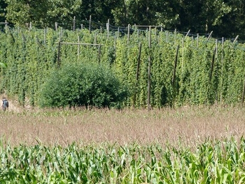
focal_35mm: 328
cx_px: 134
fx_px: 2322
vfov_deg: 4.5
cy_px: 86
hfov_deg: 6.0
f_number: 4
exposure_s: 1/200
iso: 80
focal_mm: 43.5
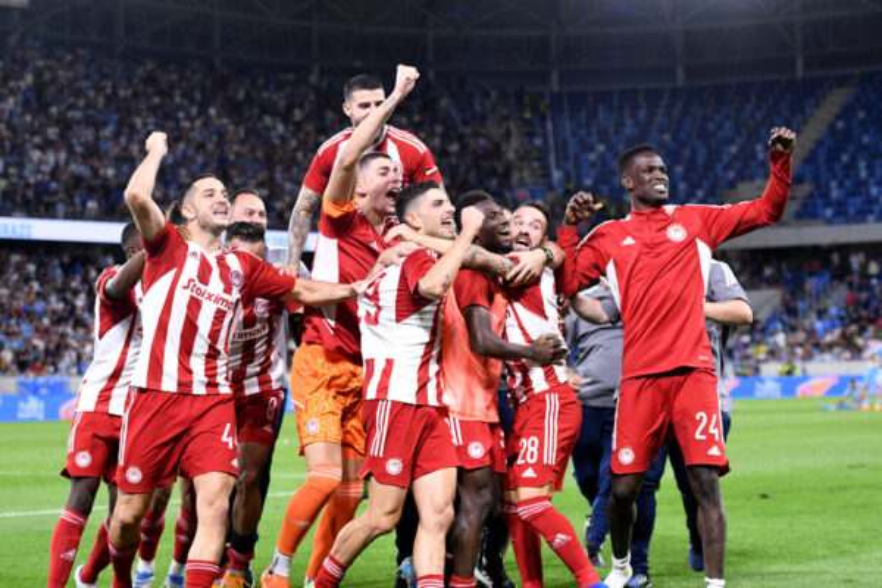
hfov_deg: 19.5
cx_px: 441
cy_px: 294
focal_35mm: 105
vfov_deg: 13.0
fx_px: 2572
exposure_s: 1/1000
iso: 2500
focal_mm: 70
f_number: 3.2
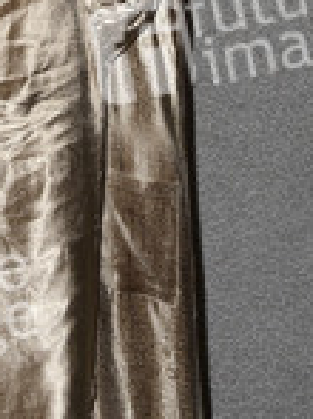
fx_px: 1956
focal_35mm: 162
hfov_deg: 9.1
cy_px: -105
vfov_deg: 11.9
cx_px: -24
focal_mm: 62
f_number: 6.3
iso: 500
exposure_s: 1/250
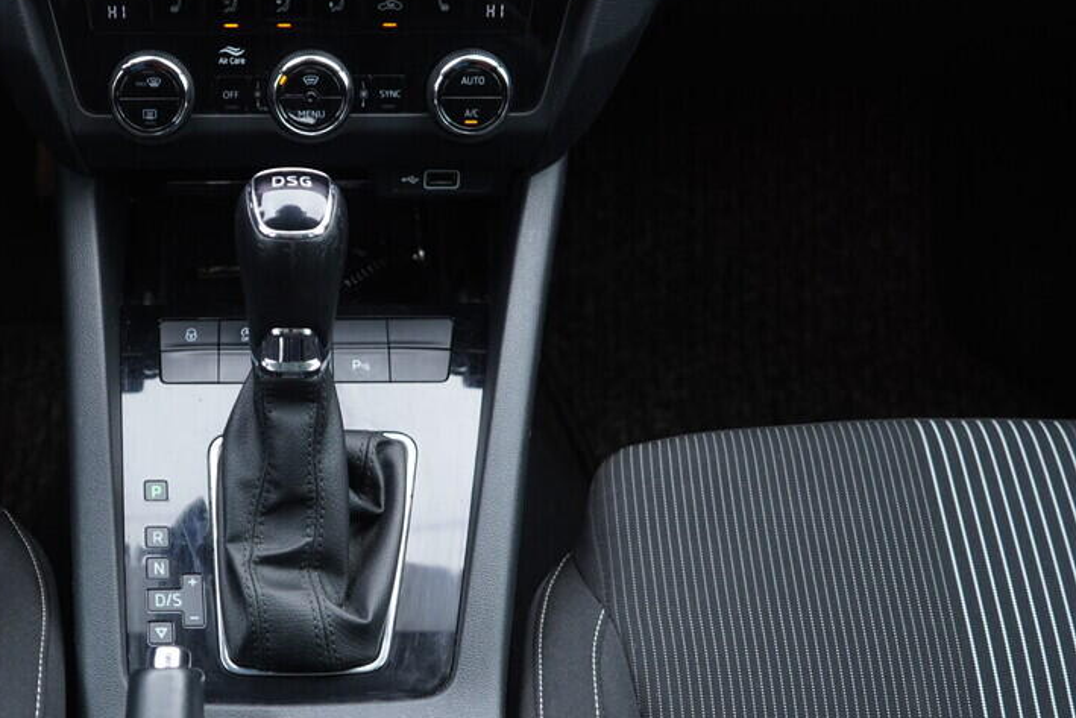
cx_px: 300
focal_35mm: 52
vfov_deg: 25.9
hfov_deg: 37.5
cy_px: 483
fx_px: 1554
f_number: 2.8
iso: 320
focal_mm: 24
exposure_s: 1/40
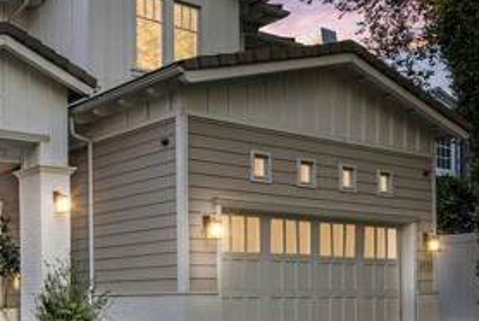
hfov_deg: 35.3
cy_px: 192
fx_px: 613
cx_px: -71
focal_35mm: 46
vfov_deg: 29.2
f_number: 9.5
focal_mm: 20
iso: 1600
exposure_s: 1/60
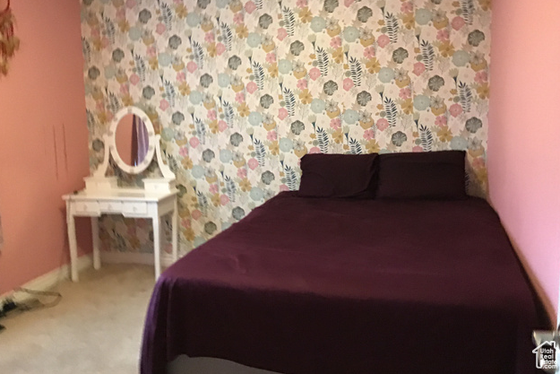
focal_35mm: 33
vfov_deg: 39.9
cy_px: 161
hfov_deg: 57.2
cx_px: 281
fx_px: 513
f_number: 2.4
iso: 250
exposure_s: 1/15
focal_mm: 3.3
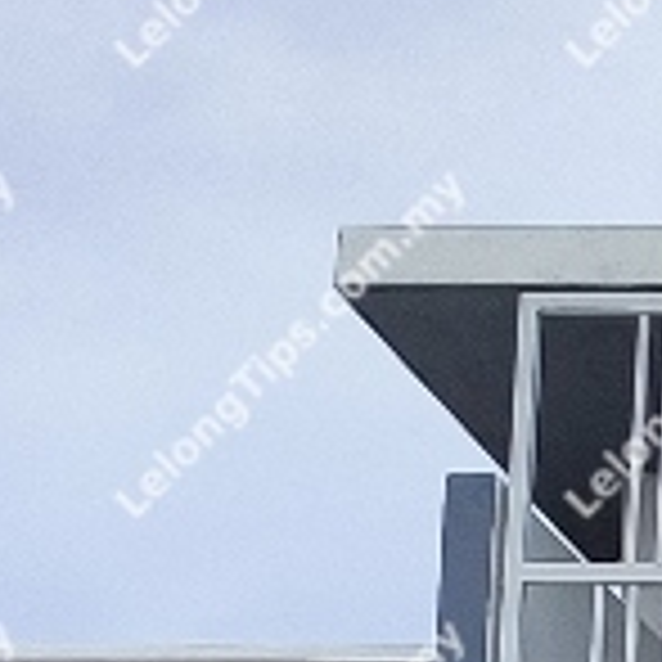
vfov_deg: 8.7
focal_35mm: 178
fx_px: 3851
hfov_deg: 7.7
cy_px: 1752
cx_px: 2391
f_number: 1.89
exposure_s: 1/836
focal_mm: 5.89
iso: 50
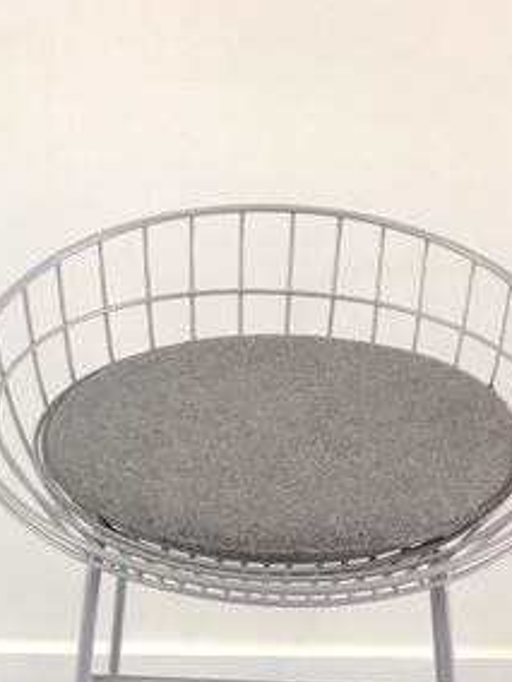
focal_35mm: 63
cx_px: 334
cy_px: 708
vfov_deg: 28.5
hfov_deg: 23.2
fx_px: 1242
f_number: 1.8
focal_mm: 3.99
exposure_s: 1/17
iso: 40
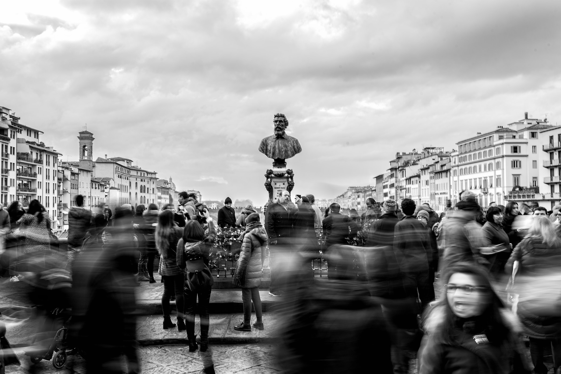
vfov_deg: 37.9
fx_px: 546
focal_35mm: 35
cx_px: 280
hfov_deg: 54.4
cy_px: 187
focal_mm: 35
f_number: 16
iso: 100
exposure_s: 1/2
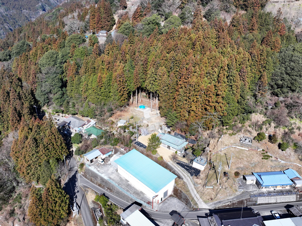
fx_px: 209
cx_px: 151
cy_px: 113
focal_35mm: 24
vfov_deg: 56.8
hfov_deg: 71.6
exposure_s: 1/1250
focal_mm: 12.29
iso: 110
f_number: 2.8
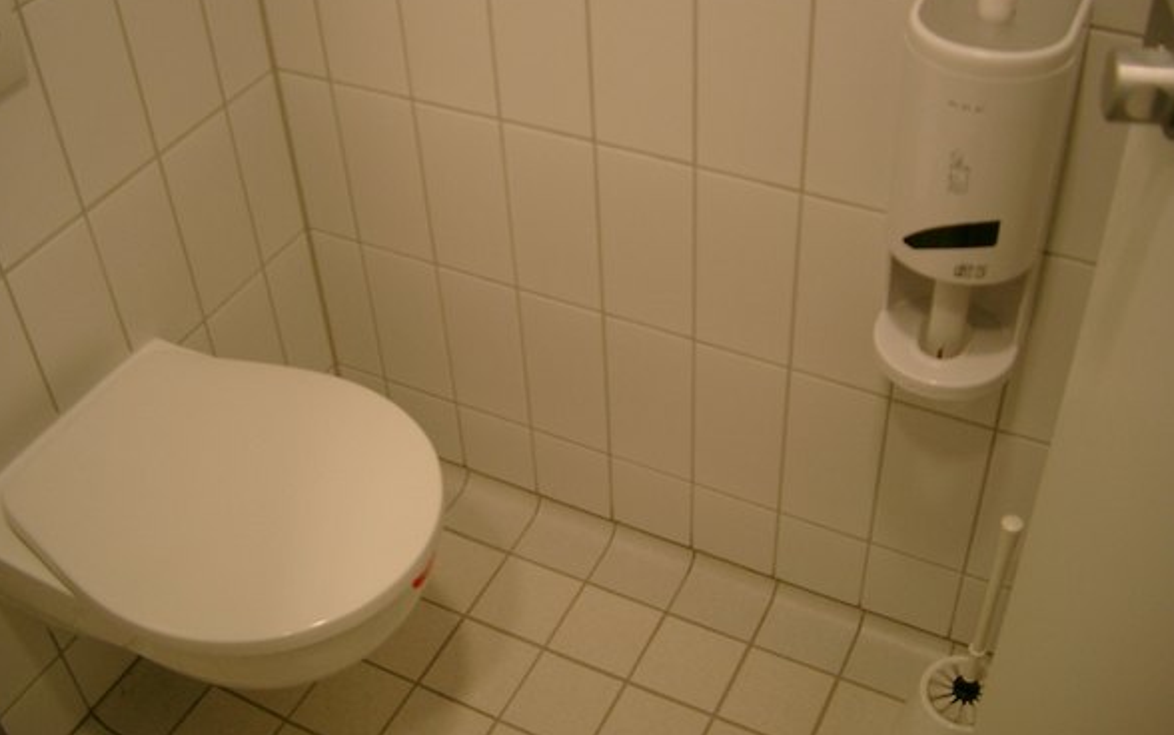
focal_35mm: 40
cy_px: 326
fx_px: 1280
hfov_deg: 49.3
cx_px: 577
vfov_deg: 32.0
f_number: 2.6
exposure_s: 1/80
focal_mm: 7.6
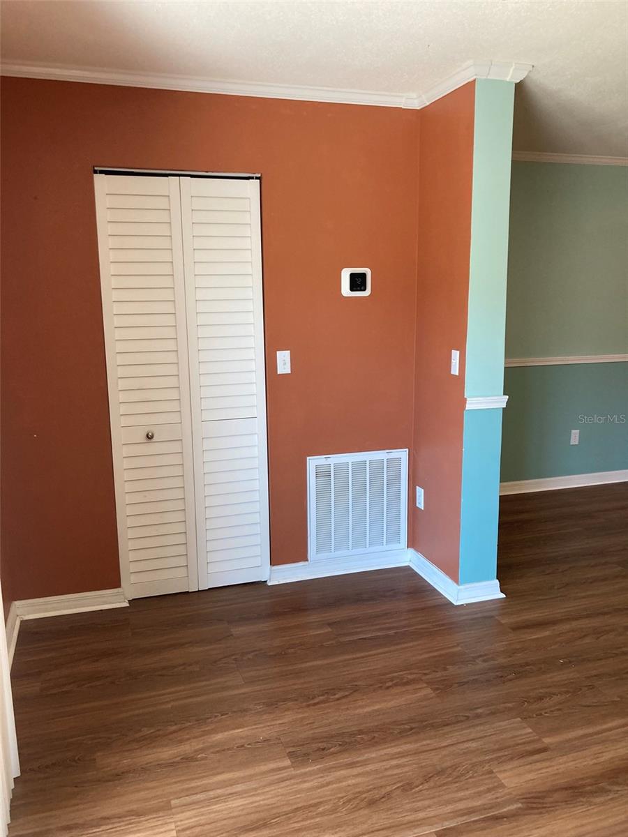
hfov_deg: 49.7
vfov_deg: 63.4
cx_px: 314
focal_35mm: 28
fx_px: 677
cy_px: 418
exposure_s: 1/60
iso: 100
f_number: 1.8
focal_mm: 3.99
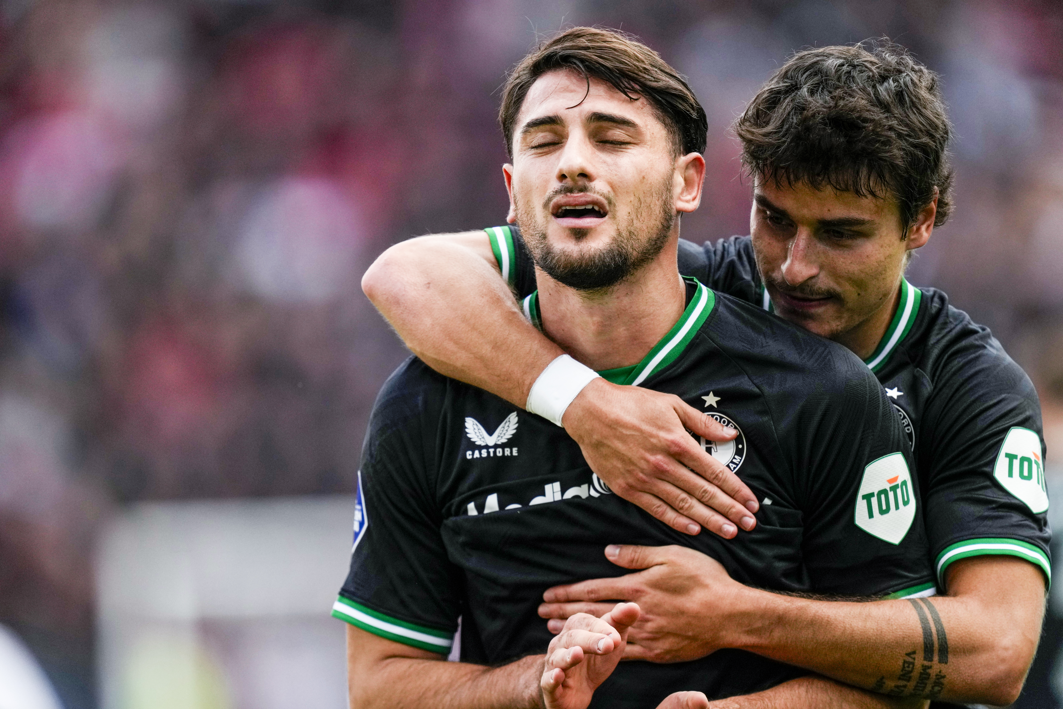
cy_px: 354
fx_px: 16534
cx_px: 532
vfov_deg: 2.5
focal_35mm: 560
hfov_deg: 3.7
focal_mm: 560
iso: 1250
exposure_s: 1/3200
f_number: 4
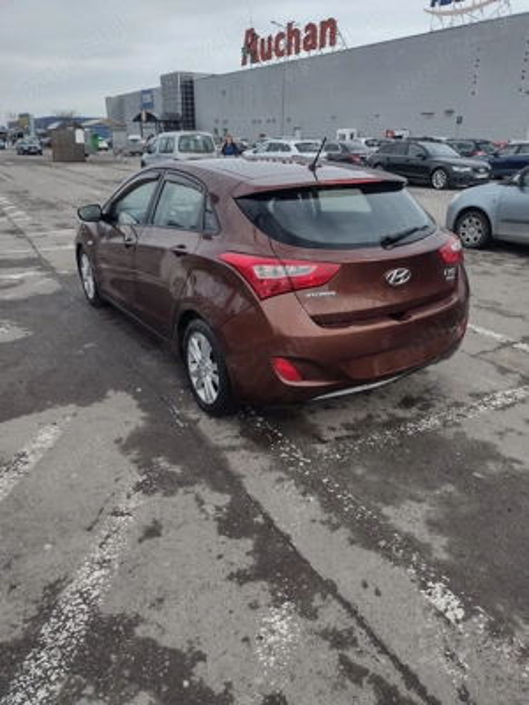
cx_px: 264
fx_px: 550
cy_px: 352
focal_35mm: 27
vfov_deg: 65.3
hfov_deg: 51.4
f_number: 1.7
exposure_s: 1/1562
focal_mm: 4.71
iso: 100
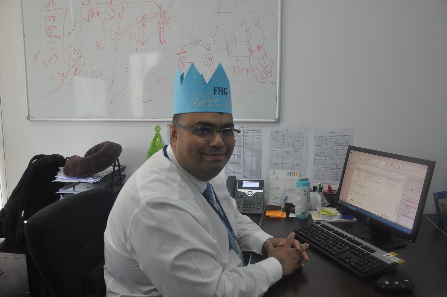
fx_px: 391
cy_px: 148
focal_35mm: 32
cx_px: 224
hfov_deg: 59.6
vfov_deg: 41.6
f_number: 3.8
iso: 800
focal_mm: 21
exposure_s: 1/100
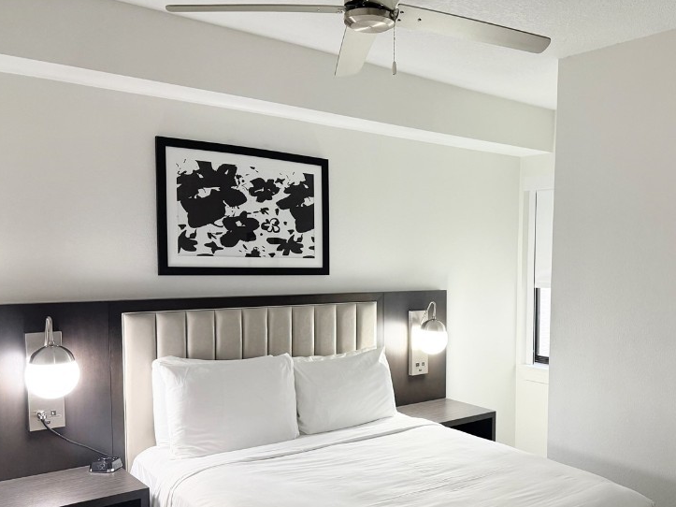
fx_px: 664
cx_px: 437
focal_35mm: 34
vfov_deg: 41.5
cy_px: 311
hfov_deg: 53.2
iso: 250
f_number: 1.78
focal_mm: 6.76
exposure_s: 1/60
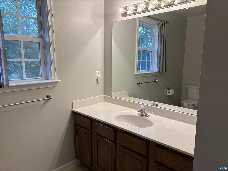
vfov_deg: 53.1
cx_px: 114
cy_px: 86
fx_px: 171
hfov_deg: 67.3
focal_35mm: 26
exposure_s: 1/120
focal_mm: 5.96
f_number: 1.6
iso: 100
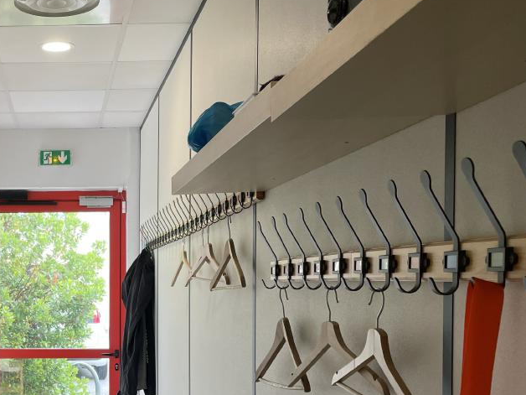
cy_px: 323
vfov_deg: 26.9
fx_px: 805
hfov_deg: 33.7
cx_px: 28
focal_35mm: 53
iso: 64
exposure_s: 1/100
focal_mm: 4.2
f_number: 1.6
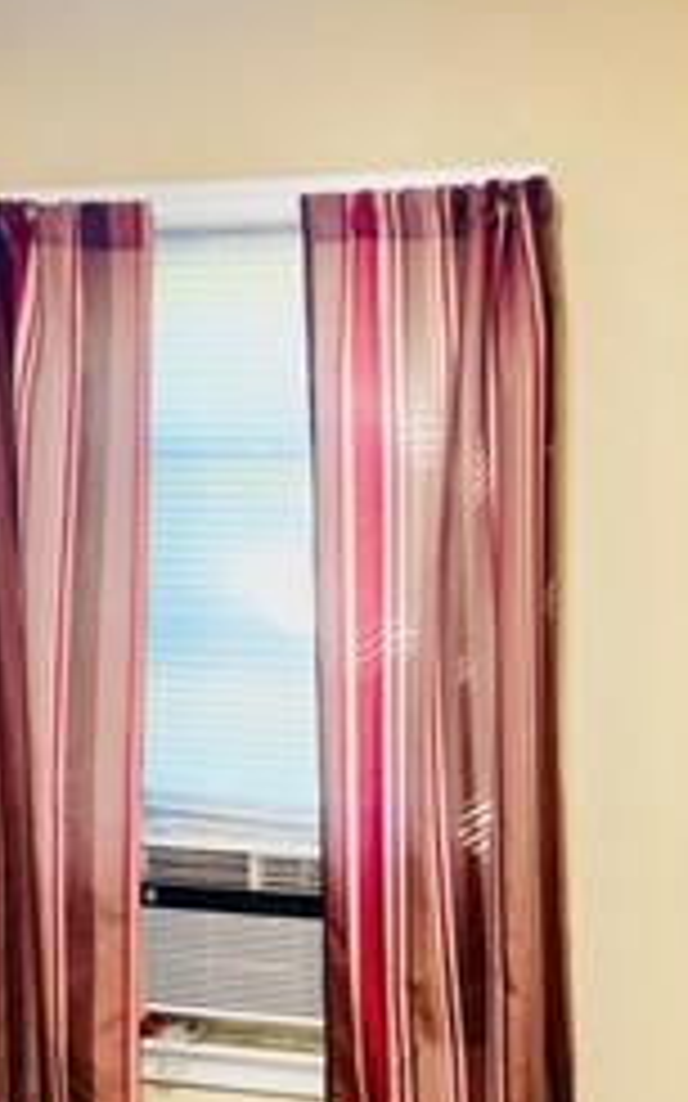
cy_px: 1021
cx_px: 315
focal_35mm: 72
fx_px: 2161
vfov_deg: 27.4
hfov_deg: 18.1
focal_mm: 4.25
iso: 320
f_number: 1.8
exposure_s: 1/60
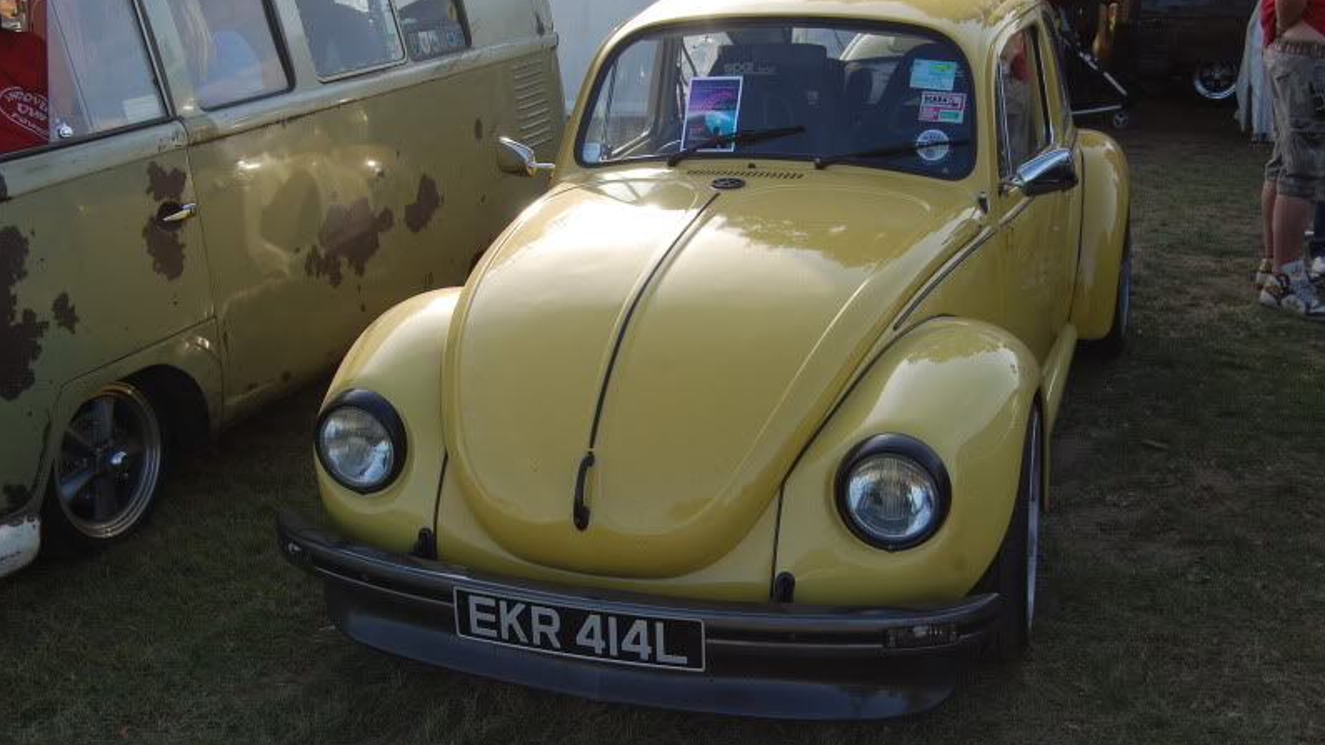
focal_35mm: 41
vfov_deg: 29.0
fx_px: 1440
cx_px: 661
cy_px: 381
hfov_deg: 49.4
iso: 200
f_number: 8
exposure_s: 1/250
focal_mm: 26
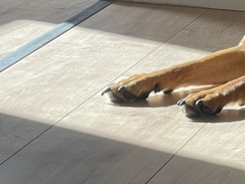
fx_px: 1875
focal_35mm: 265
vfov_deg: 5.6
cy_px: -16
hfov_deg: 7.5
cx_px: 230
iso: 20
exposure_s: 1/122
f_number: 2.2
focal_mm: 7.5
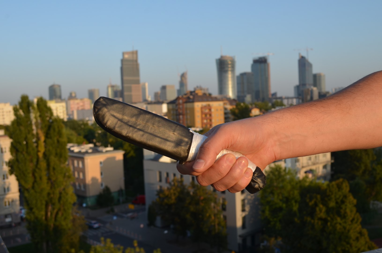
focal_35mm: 39
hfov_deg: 49.6
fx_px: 413
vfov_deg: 34.1
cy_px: 126
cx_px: 191
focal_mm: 26
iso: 200
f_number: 7.1
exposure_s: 1/200
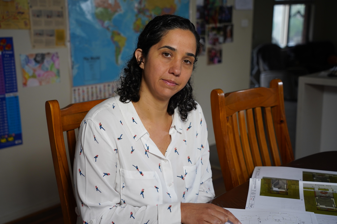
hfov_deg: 41.9
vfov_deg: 28.6
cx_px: 168
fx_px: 440
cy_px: 112
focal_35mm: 47
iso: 800
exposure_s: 1/50
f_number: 3.5
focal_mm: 47
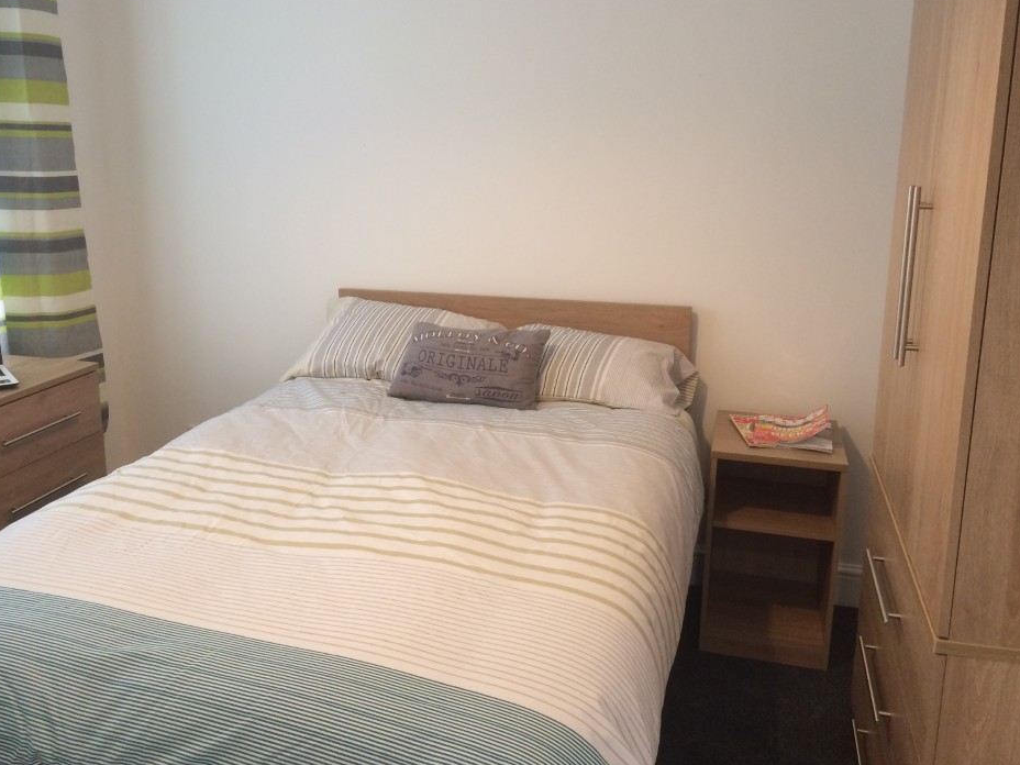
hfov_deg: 56.8
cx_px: 481
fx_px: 943
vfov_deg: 44.1
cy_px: 362
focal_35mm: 32
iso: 125
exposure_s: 1/33
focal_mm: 4.15
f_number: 2.2
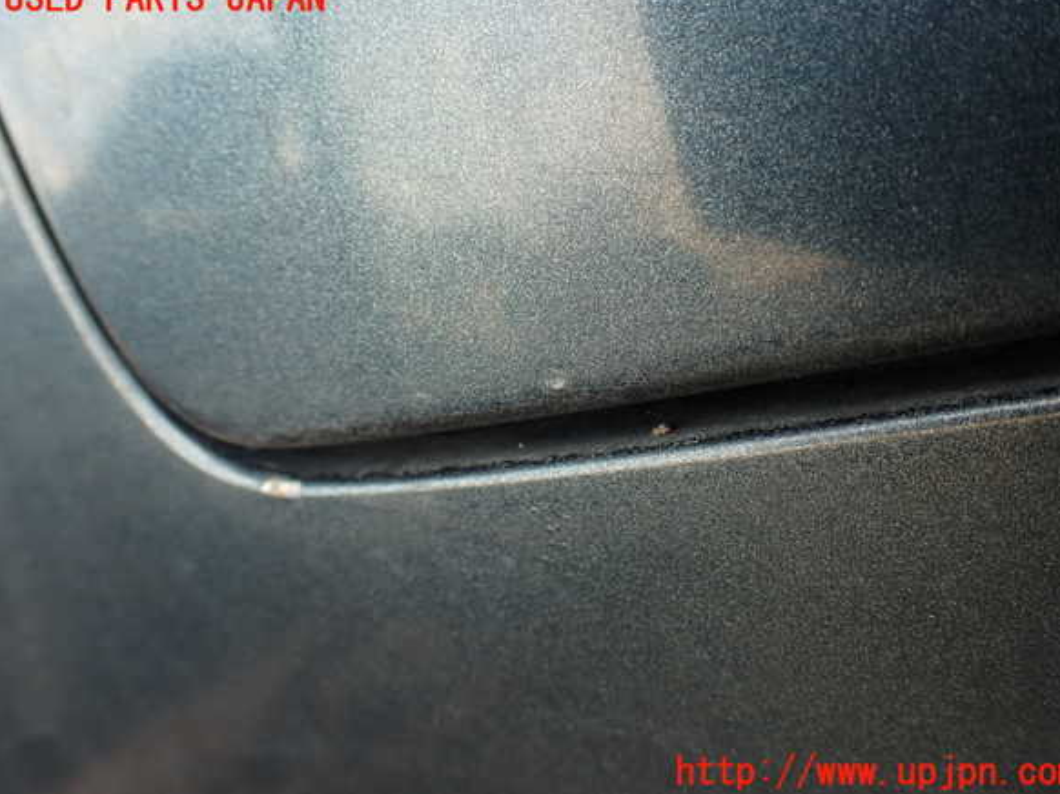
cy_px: 386
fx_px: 1010
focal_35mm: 33
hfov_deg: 55.4
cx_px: 541
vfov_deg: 42.9
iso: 100
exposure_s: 1/80
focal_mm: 5.79
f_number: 3.2
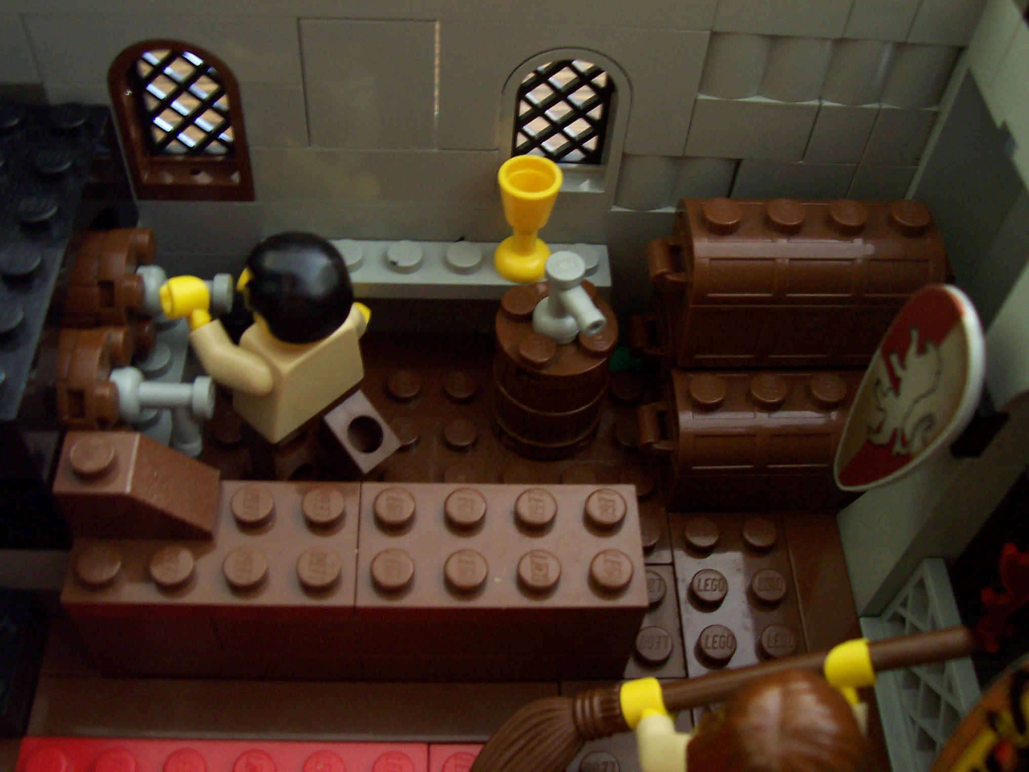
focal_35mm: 37
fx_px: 1100
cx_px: 514
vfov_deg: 38.7
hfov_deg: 50.1
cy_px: 386
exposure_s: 1/8
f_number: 2.8
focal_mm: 5.6
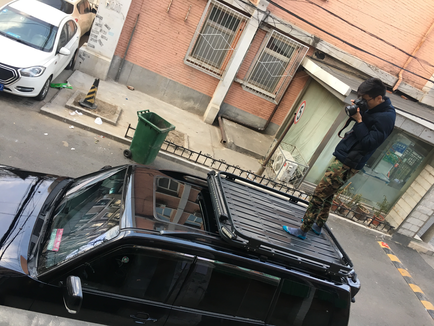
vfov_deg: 48.2
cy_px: 163
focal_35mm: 29
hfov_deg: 61.7
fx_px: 364
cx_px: 217
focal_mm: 4.15
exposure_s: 1/33
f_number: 2.2
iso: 25
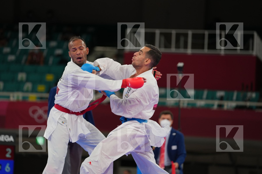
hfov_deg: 11.9
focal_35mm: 173
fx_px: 1259
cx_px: 131
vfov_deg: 7.9
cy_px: 87
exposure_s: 1/1000
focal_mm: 173
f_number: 2.8
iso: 640
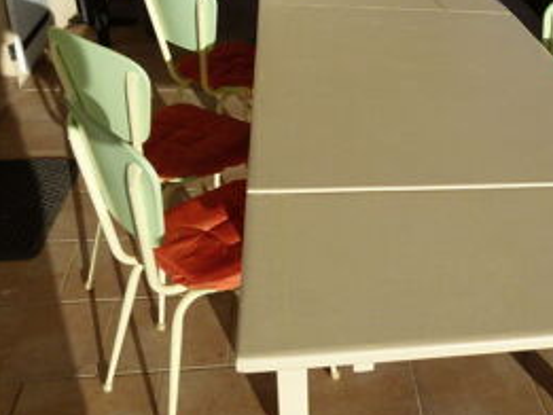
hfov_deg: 38.3
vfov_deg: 31.5
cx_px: 502
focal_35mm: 46
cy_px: 182
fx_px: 735
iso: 100
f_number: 4
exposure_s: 1/1300
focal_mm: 4.5
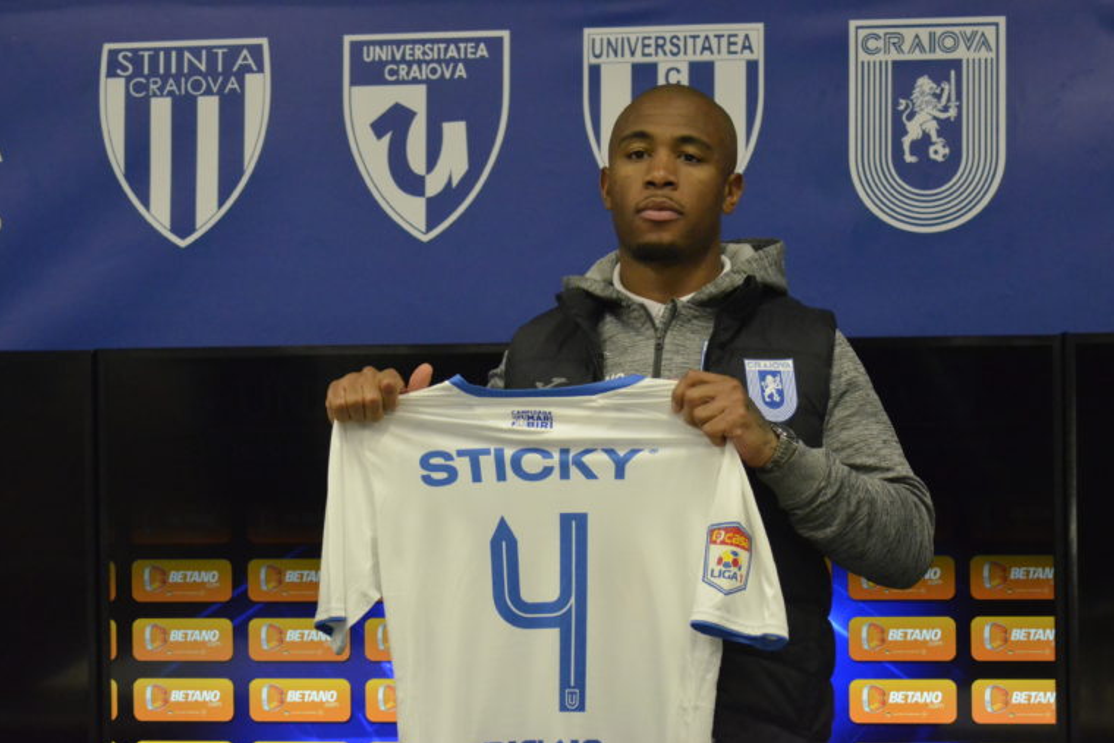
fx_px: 3838
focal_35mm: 124
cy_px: 372
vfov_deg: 11.1
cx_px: 560
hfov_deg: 16.5
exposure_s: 1/400
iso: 5000
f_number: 5
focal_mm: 82
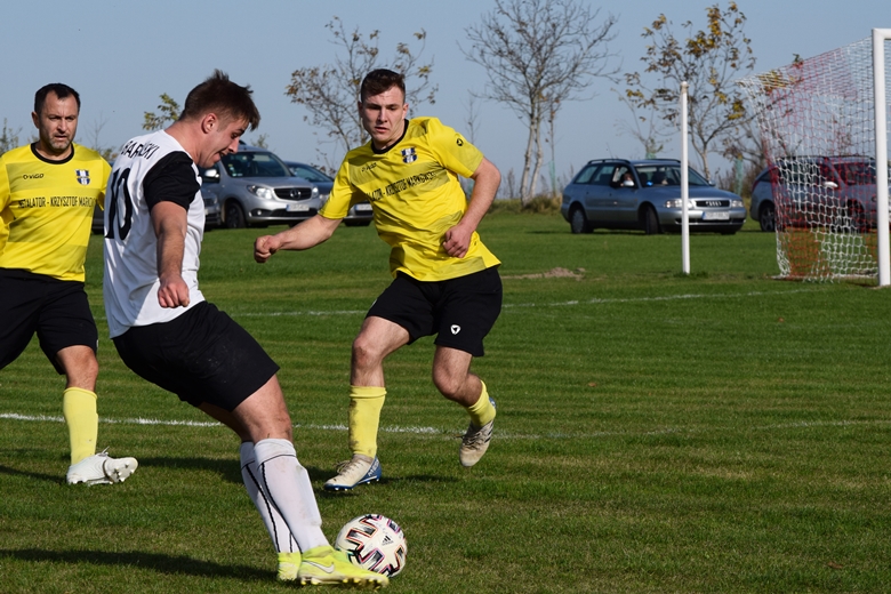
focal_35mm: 147
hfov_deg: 14.0
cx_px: 446
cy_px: 297
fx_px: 3638
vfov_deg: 9.3
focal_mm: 98
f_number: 8
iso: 400
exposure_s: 1/2000
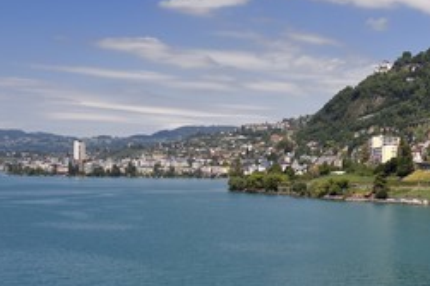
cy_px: 202
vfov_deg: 20.2
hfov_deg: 29.4
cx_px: 349
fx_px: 800
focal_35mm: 67
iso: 200
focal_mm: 40
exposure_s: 1/320
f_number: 14
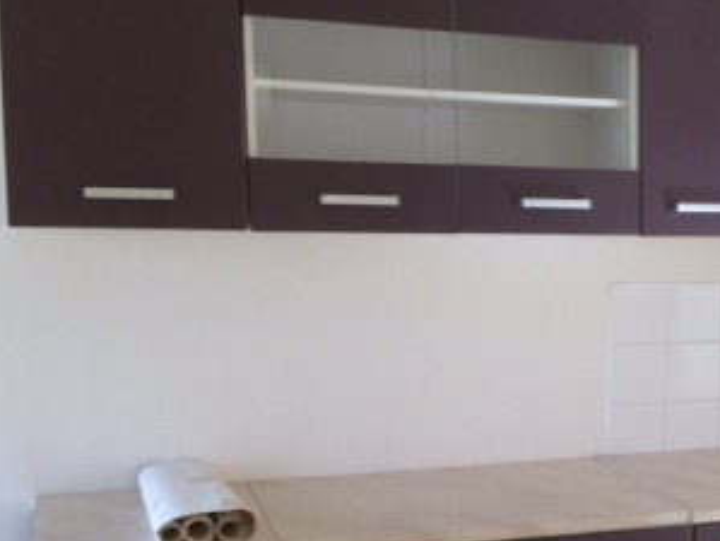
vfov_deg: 23.5
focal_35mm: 62
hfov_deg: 28.8
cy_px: 397
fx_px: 1291
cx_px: 751
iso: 64
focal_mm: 4.15
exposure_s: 1/100
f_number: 2.2
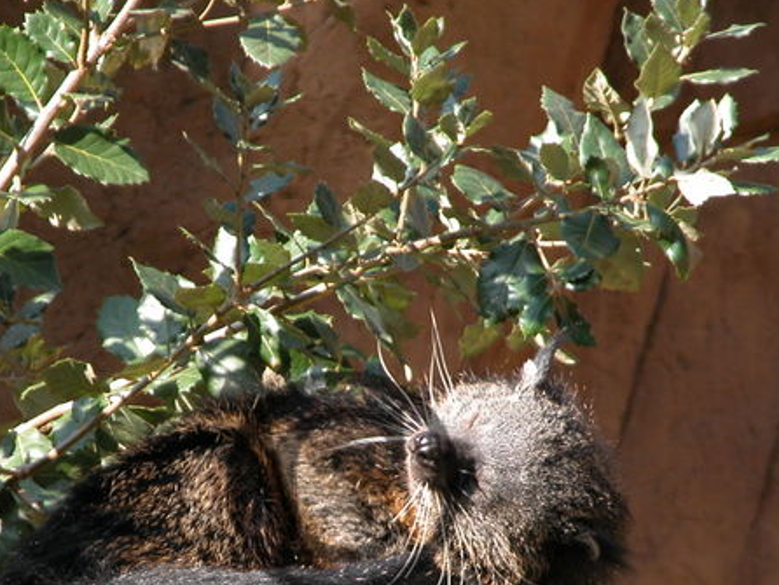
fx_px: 11145
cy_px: 485
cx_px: 342
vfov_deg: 3.0
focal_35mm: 495
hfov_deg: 4.0
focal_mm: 71.2
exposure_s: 1/118
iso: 100
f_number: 4.2
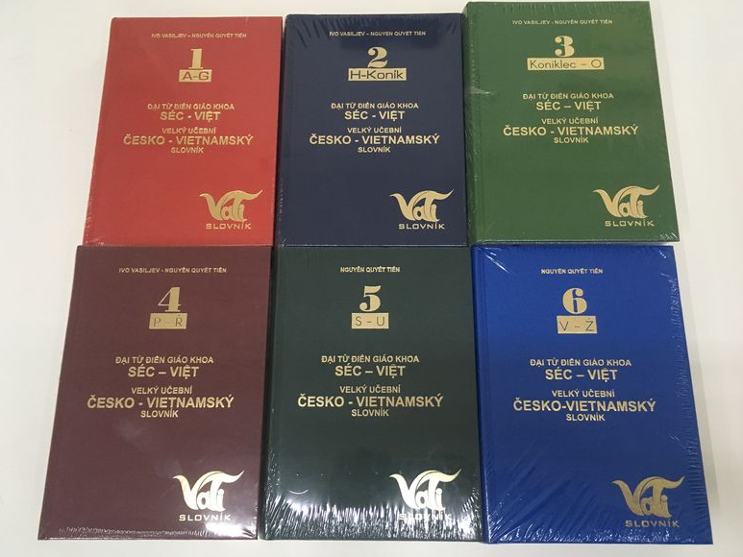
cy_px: 278
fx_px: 644
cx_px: 366
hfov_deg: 60.0
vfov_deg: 46.8
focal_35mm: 30
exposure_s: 1/33
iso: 160
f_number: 2.2
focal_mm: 4.15
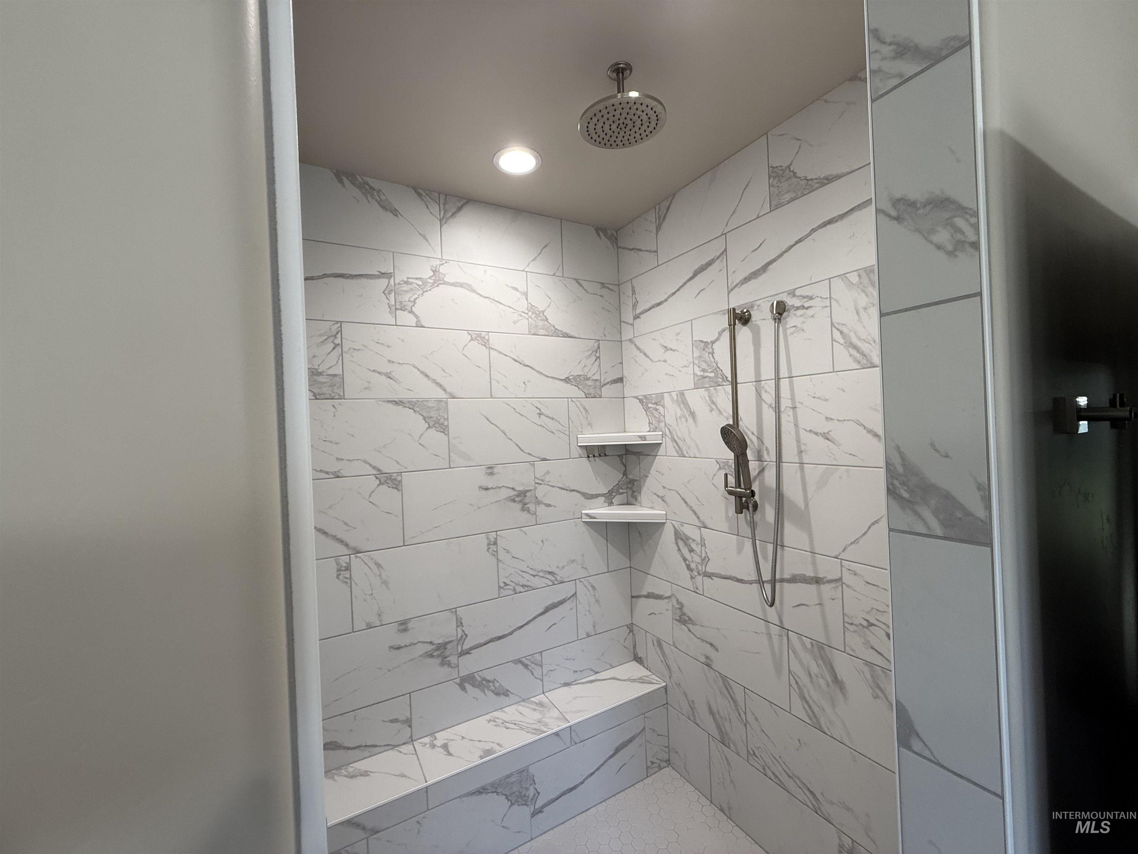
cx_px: 569
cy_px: 427
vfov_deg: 85.7
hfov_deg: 102.1
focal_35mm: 14
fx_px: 460
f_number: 2.2
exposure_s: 1/120
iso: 100
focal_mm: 2.22
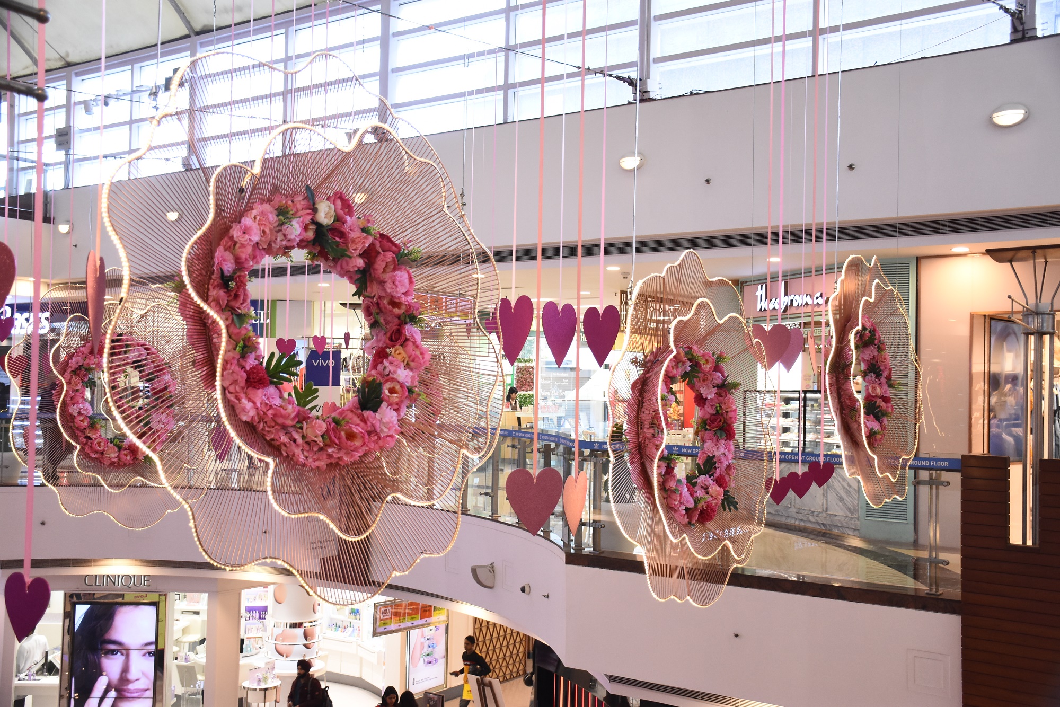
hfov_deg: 49.5
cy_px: 354
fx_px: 1148
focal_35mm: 39
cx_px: 530
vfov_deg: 34.2
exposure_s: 1/125
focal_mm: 26
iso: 1250
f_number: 3.8
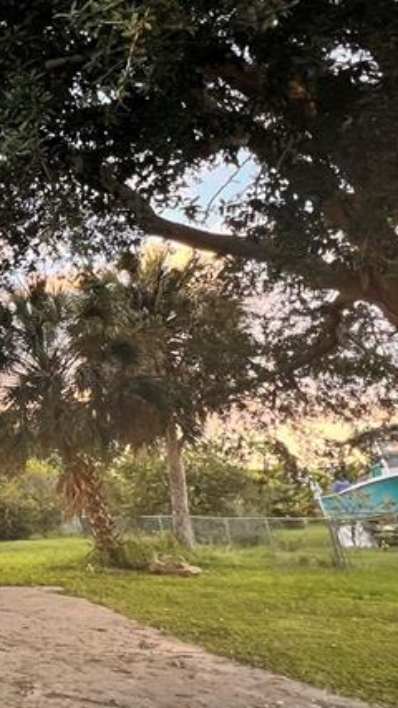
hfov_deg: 22.4
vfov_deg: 58.0
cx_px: -300
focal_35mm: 34
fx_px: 638
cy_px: 325
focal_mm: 1.57
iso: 80
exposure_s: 1/99
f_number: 1.8
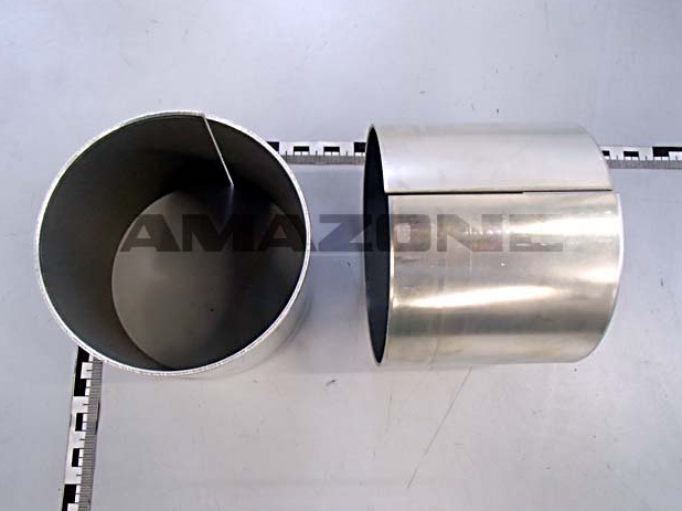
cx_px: 331
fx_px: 571
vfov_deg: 48.2
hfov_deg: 61.7
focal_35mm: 29
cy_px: 258
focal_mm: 5
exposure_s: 1/30
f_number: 3.9
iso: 640
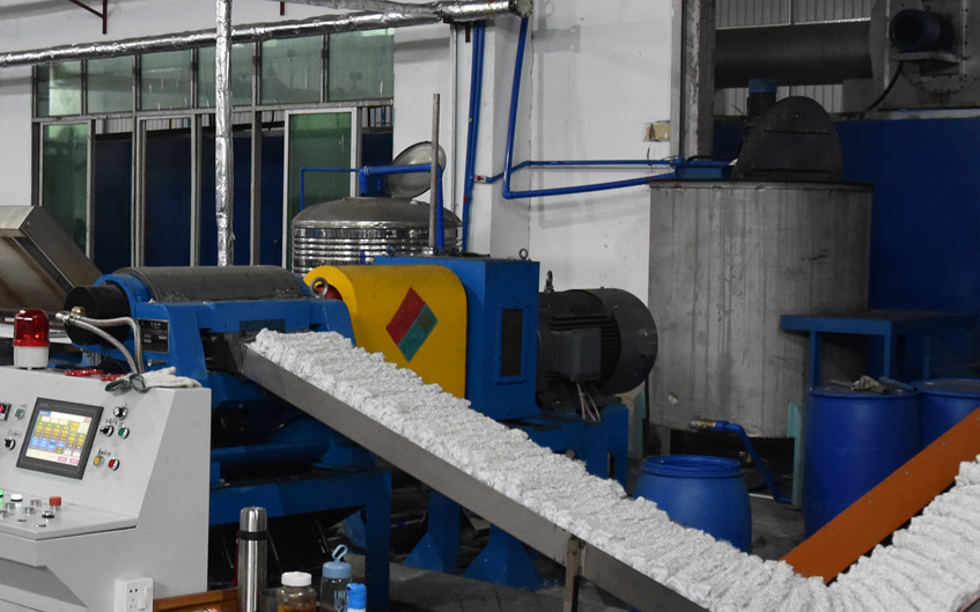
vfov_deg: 20.0
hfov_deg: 30.7
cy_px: 297
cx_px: 182
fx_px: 1736
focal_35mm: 65
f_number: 3.5
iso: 1250
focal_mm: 18
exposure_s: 1/60
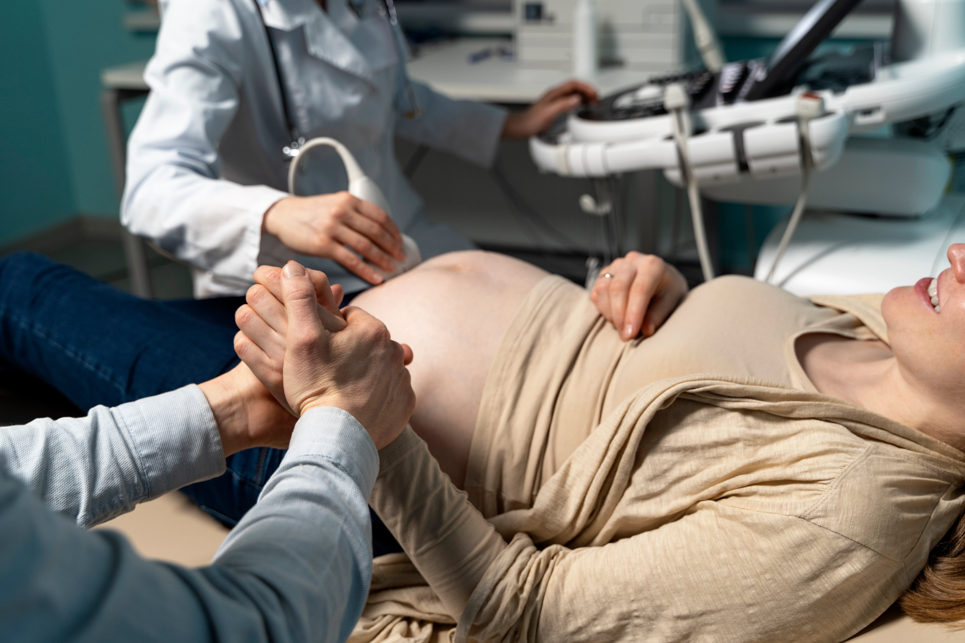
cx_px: 482
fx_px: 1045
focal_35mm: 39
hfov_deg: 49.6
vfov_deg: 34.2
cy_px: 322
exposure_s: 1/100
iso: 640
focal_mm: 39
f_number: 3.5
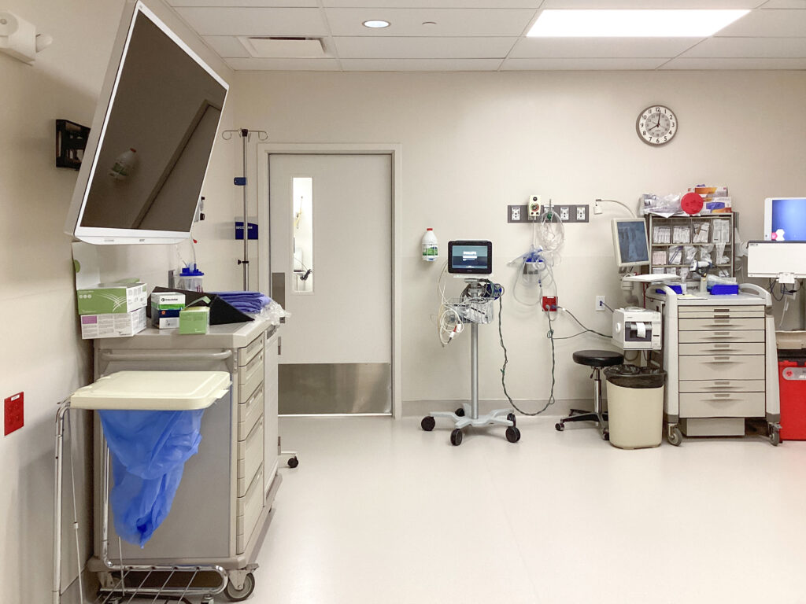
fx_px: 722
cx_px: 403
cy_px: 302
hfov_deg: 58.4
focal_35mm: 31
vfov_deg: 45.4
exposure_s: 1/60
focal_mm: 3.3
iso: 200
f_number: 2.4
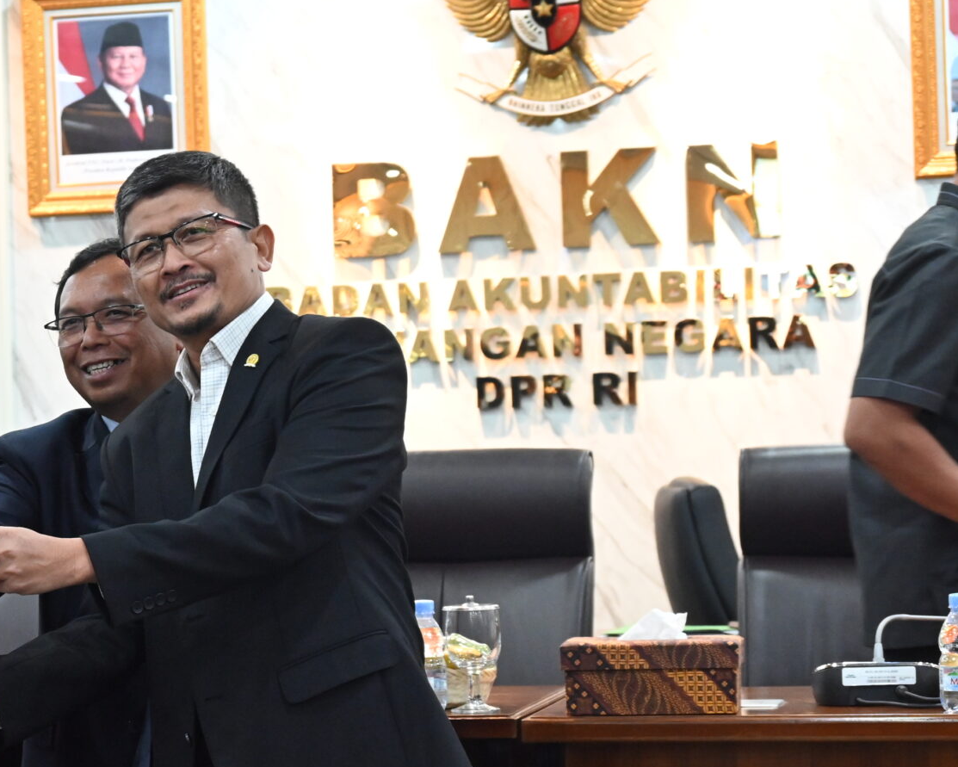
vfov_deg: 12.5
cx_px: -120
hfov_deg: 15.2
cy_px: 537
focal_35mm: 123
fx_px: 3488
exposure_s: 1/100
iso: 3200
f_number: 5.6
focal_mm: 57
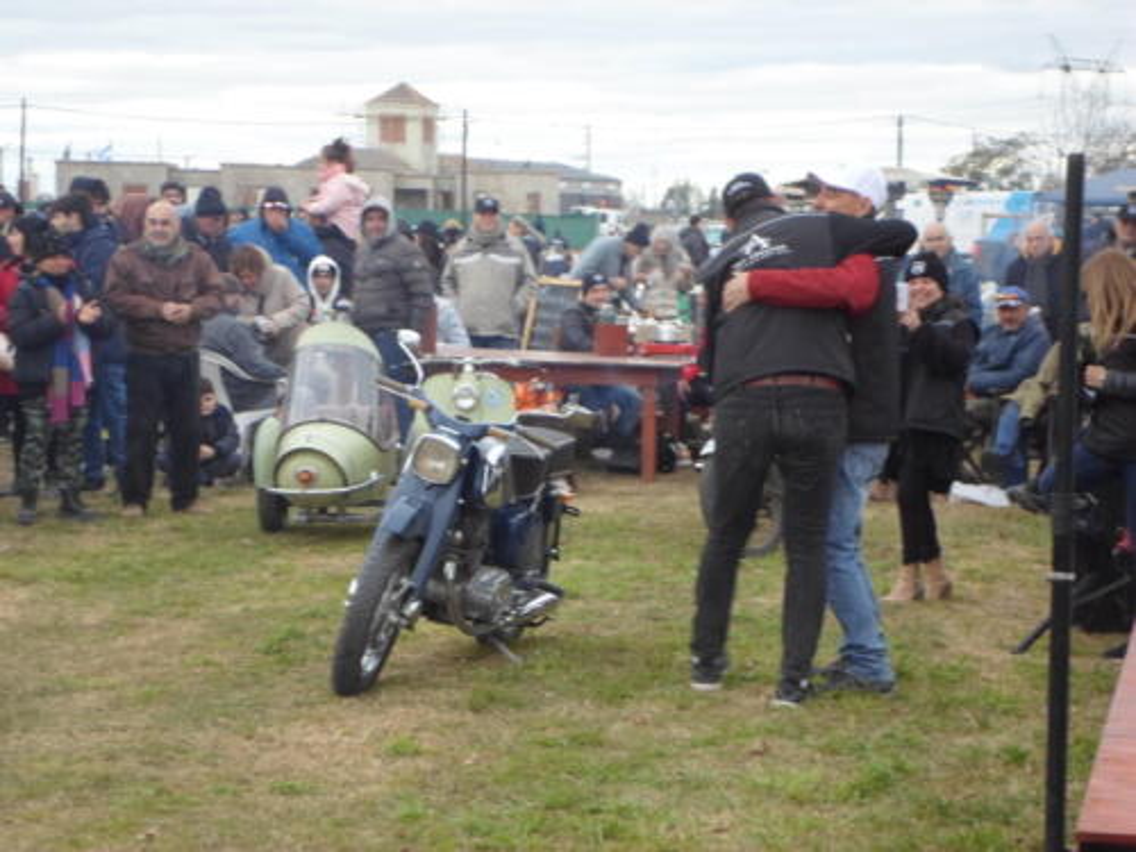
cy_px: 426
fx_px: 3610
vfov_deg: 13.5
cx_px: 568
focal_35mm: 110
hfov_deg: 17.9
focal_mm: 19.8
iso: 80
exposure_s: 1/60
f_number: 5.7
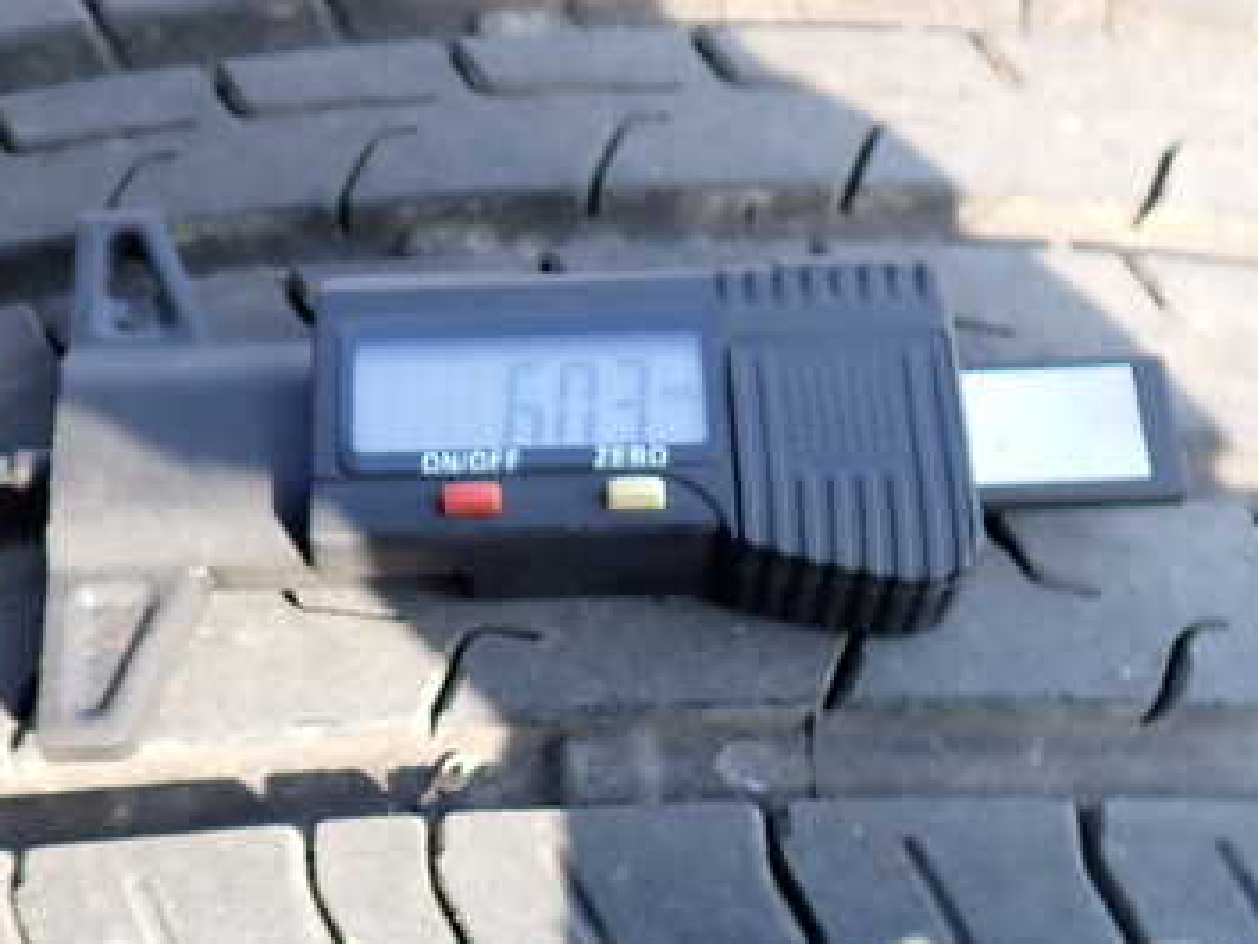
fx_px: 1854
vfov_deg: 28.2
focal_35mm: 51
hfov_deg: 37.2
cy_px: 684
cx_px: 460
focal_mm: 5.4
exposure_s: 1/250
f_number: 2.3
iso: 160
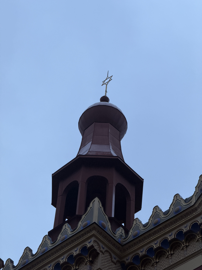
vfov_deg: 19.6
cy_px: 135
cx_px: 101
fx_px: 778
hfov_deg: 14.8
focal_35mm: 100
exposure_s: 1/121
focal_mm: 16.89
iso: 200
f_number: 2.8
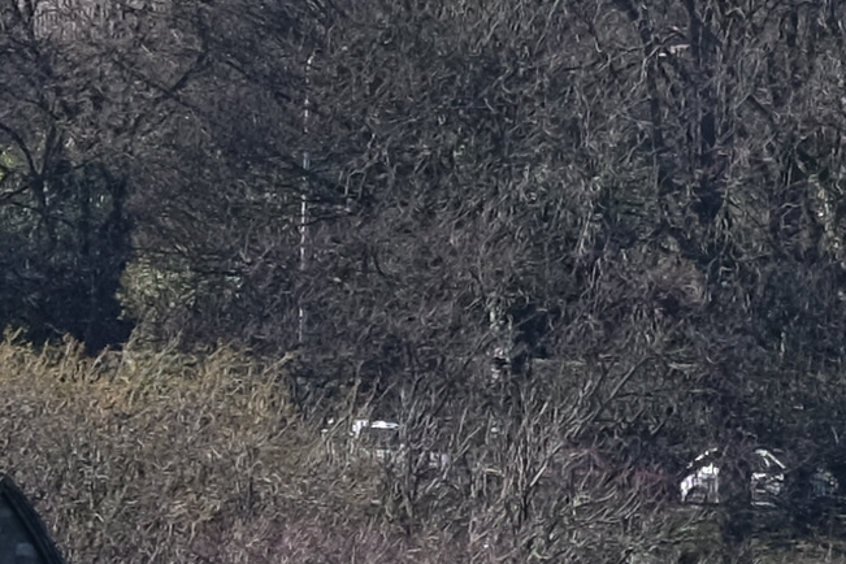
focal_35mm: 1580
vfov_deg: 0.9
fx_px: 37127
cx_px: 1530
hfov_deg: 1.3
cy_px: 109
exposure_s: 1/420
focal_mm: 140
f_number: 5.6
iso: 200
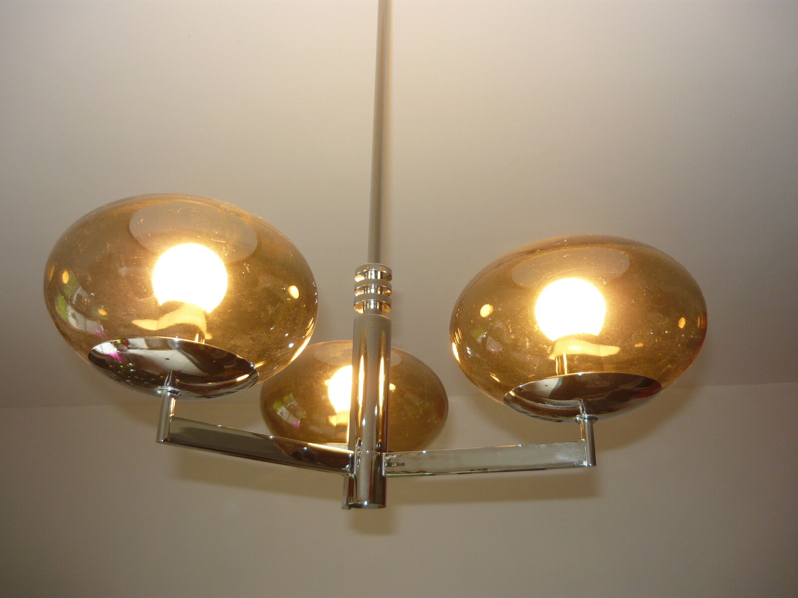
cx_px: 399
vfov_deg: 42.9
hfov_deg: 55.4
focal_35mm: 33
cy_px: 299
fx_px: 761
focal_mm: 5.5
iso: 100
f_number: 2.8
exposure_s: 1/50
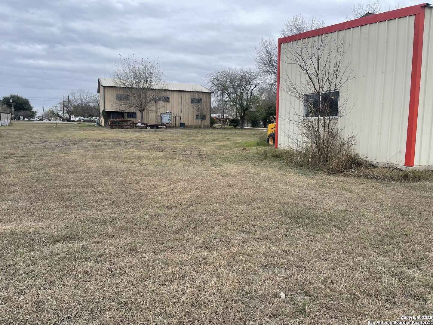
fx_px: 313
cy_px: 162
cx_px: 216
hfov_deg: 69.4
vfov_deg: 54.9
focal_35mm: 25
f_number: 1.6
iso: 32
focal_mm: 5.1
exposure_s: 1/1353
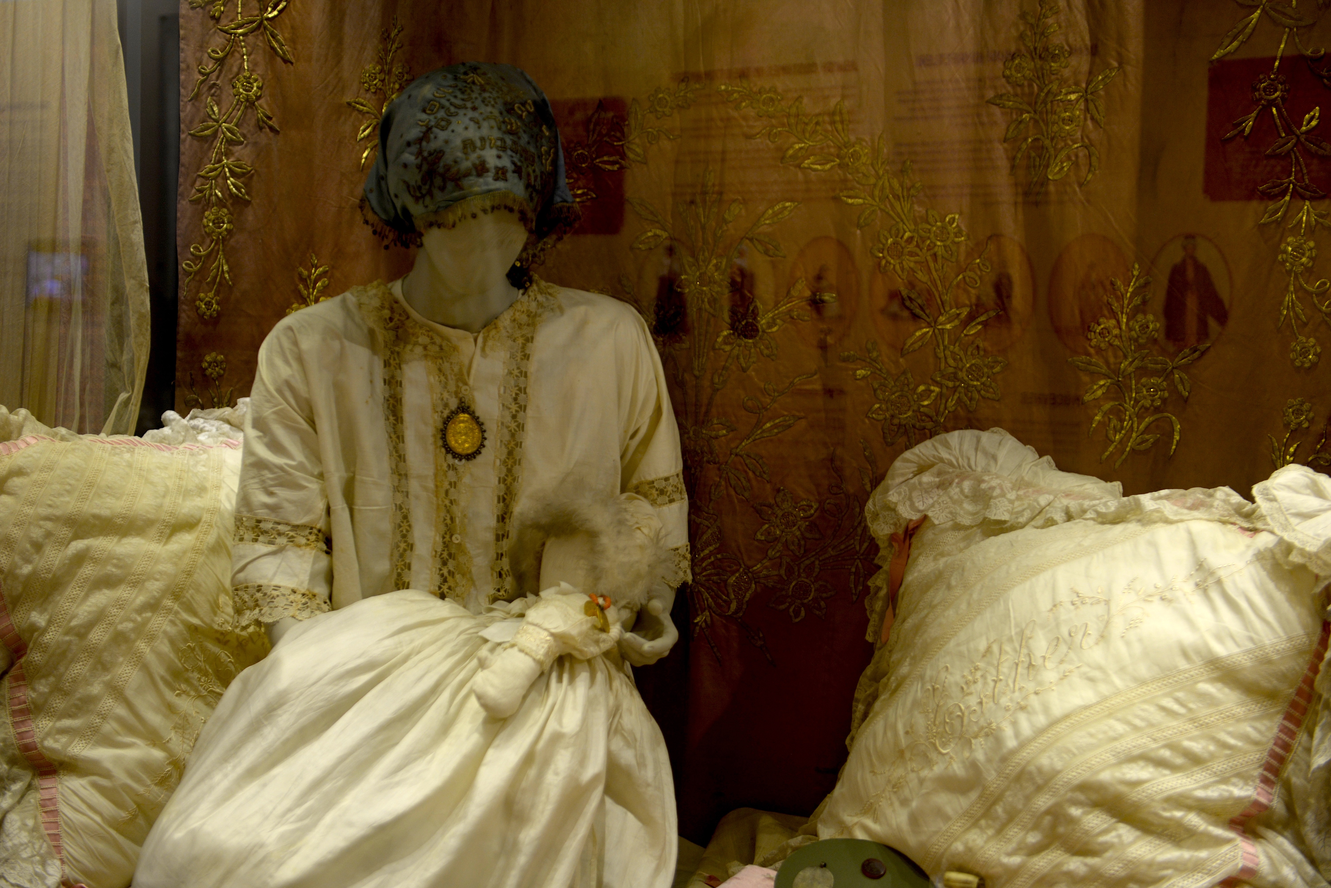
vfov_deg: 24.2
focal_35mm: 56
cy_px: 444
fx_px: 2071
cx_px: 666
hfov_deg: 35.6
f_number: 2.8
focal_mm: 56
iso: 400
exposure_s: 1/60
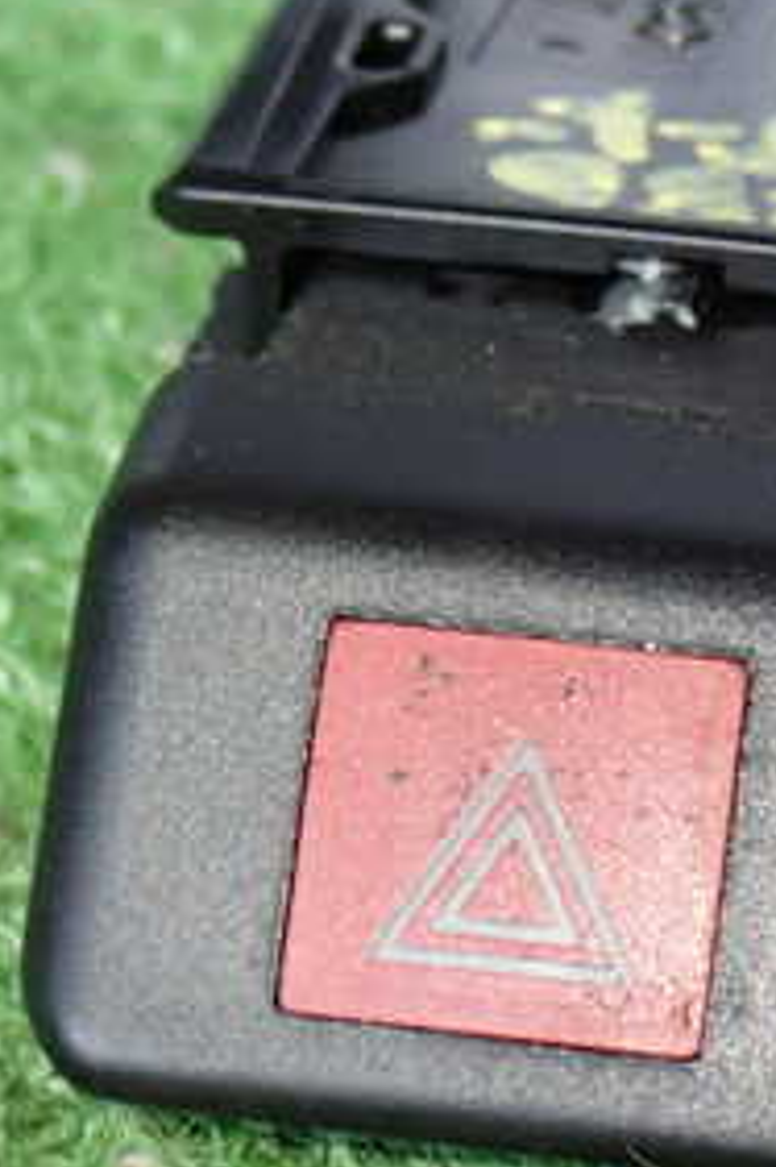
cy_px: 511
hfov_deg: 8.0
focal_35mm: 171
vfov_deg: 12.0
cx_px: 743
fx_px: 5535
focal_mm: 13.65
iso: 800
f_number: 4.1
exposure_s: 1/25
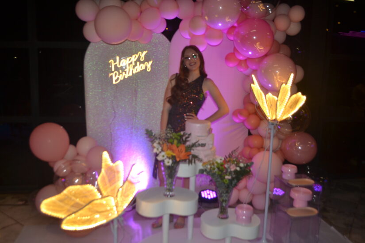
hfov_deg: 61.9
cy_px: 122
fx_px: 304
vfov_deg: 43.6
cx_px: 182
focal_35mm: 30
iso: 220
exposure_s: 1/125
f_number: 4
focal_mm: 20
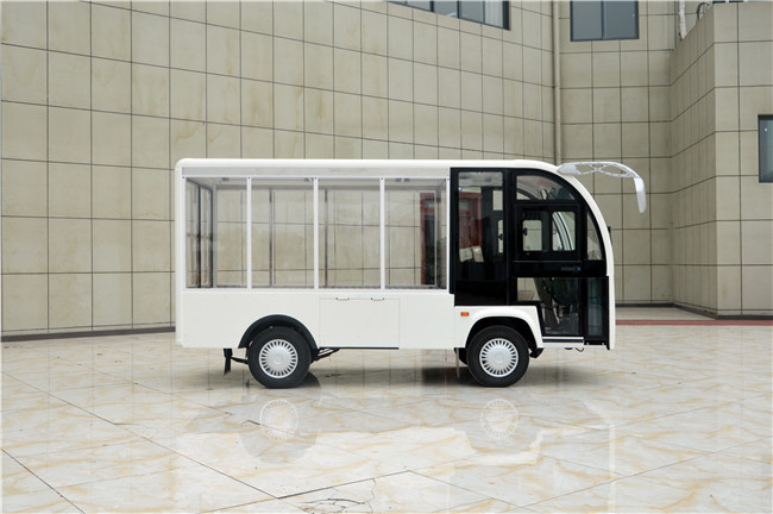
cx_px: 386
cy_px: 257
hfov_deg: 51.3
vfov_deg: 35.4
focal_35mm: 38
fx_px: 804
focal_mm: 25
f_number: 7.1
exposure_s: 1/200
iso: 100
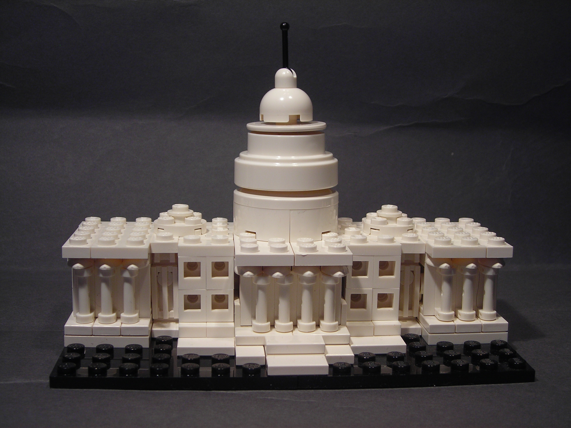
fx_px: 907
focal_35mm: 55
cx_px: 286
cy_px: 214
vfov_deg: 26.6
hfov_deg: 34.9
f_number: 3.6
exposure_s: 1/55.8
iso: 50
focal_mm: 9.1
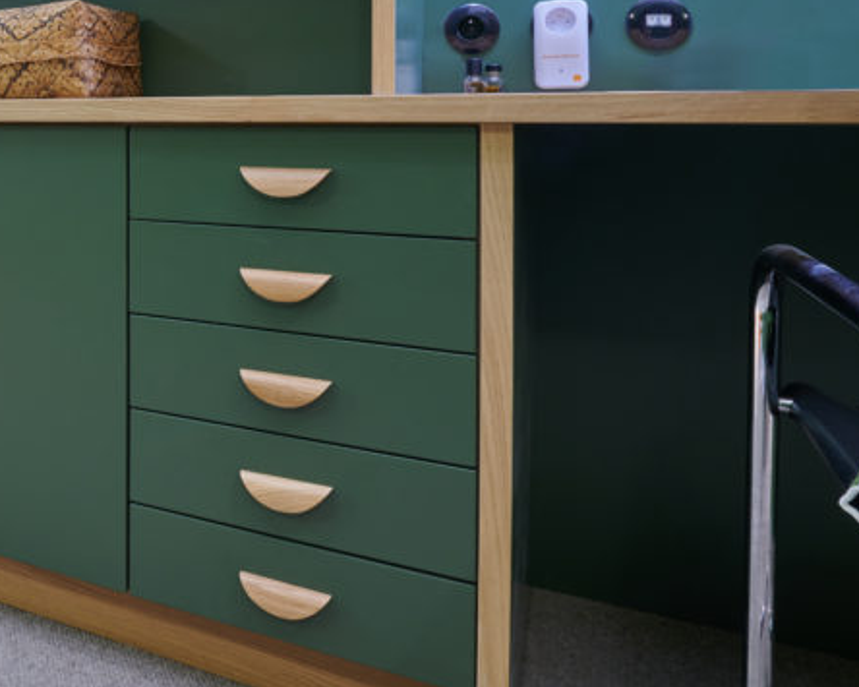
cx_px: -74
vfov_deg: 36.8
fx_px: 991
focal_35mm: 39
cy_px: 127
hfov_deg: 39.0
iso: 80
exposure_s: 4
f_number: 11
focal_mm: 18
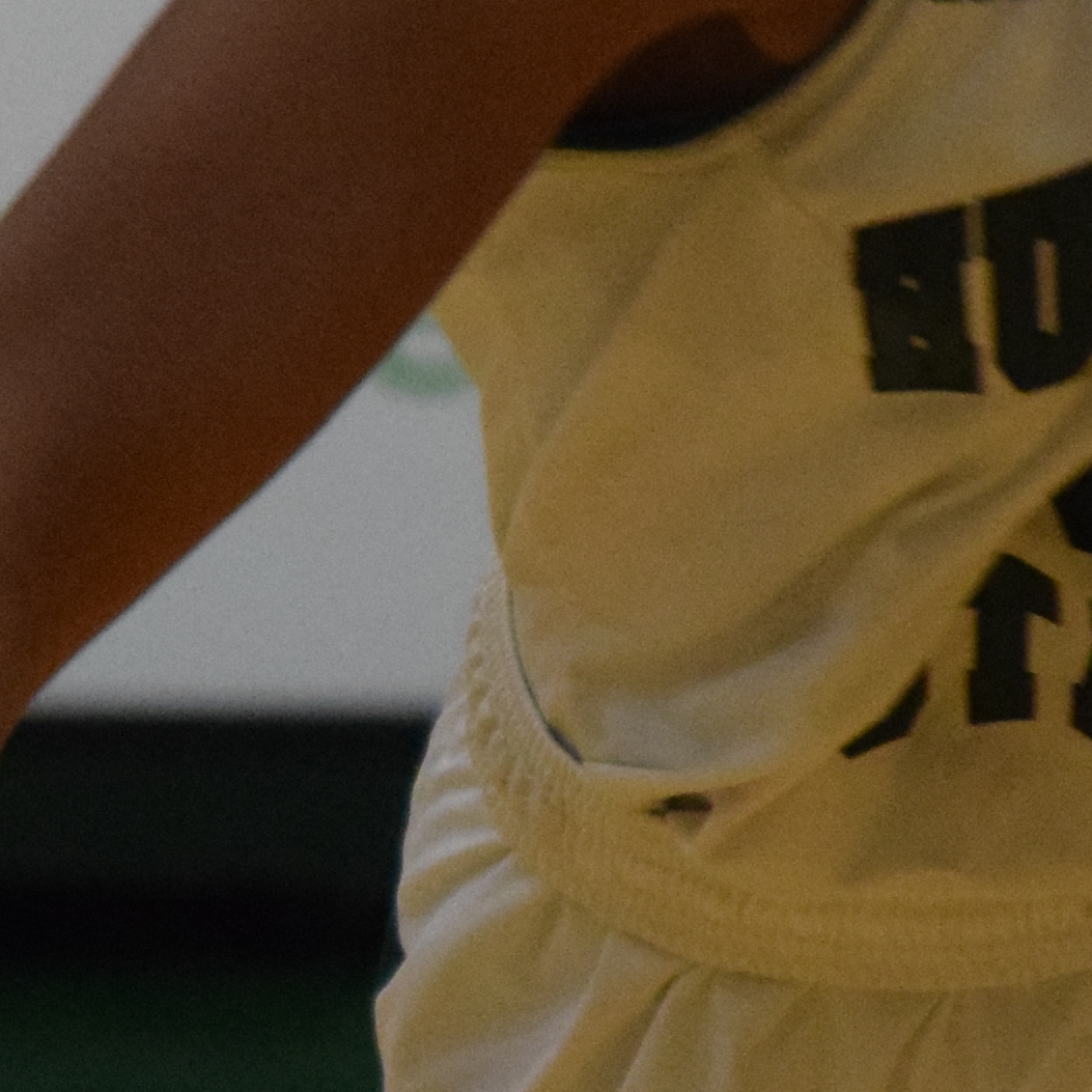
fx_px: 51858
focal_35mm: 1453
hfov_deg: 1.2
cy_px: 419
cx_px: 12
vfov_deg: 1.2
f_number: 5.6
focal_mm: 200
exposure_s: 1/400
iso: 3200
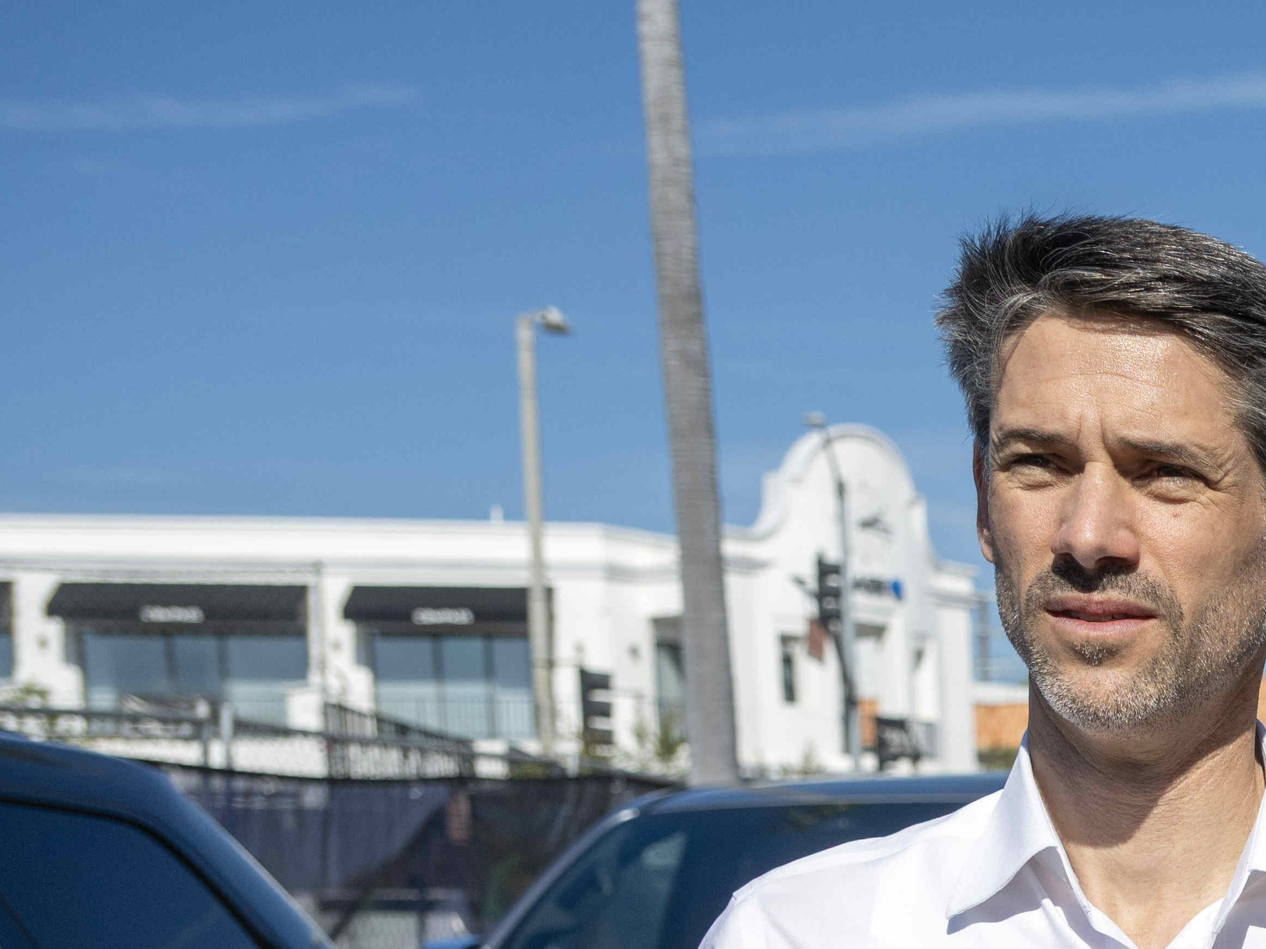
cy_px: 1432
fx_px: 3317
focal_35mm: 91
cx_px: 1991
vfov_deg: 15.1
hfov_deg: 18.6
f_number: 4
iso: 250
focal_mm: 26.5
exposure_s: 1/3200
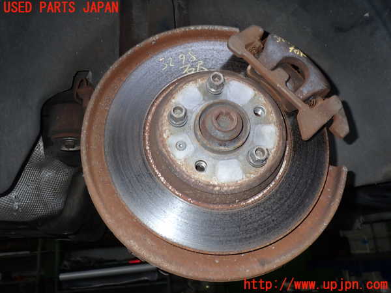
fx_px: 339
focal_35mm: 30
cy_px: 146
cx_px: 196
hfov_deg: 60.0
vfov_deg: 46.8
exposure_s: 1/30
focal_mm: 5.4
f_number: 6.3
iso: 200
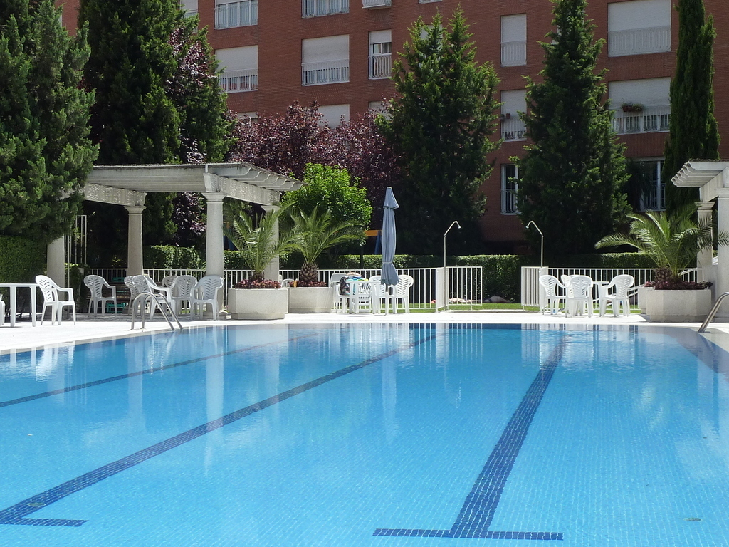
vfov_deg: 19.6
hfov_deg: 26.0
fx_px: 1579
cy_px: 274
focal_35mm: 75
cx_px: 364
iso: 125
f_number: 5
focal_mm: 8.5
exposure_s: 1/500
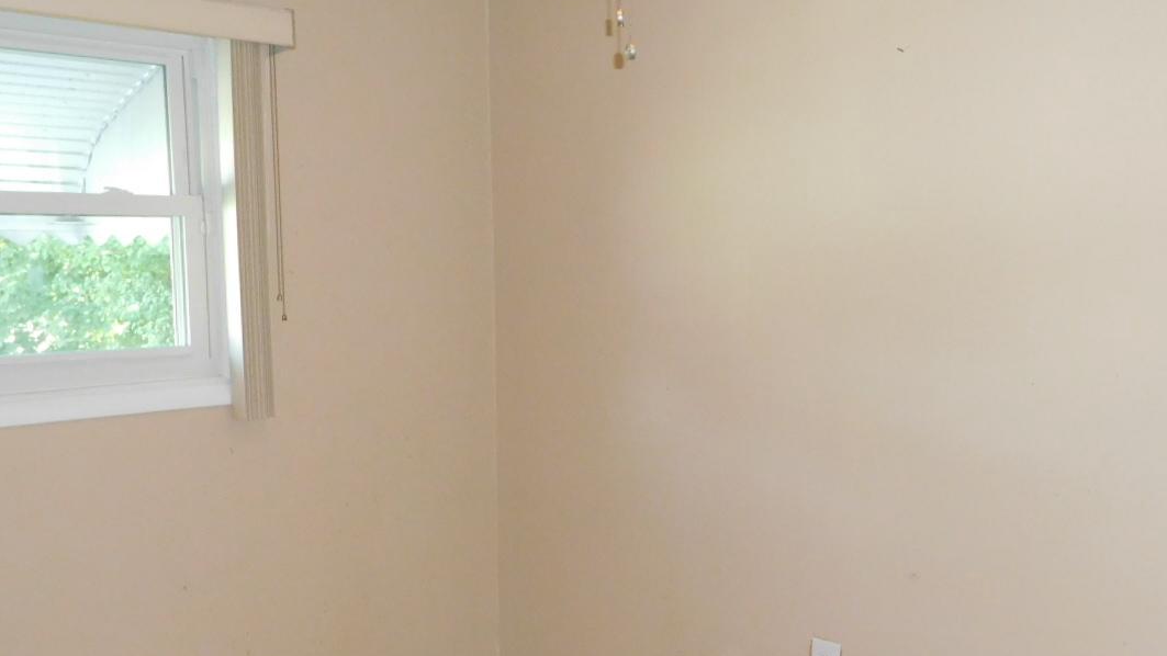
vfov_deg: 28.9
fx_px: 1269
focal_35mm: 41
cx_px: 772
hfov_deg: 48.6
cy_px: 412
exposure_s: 1/30
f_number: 3.4
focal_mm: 4.5
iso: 500
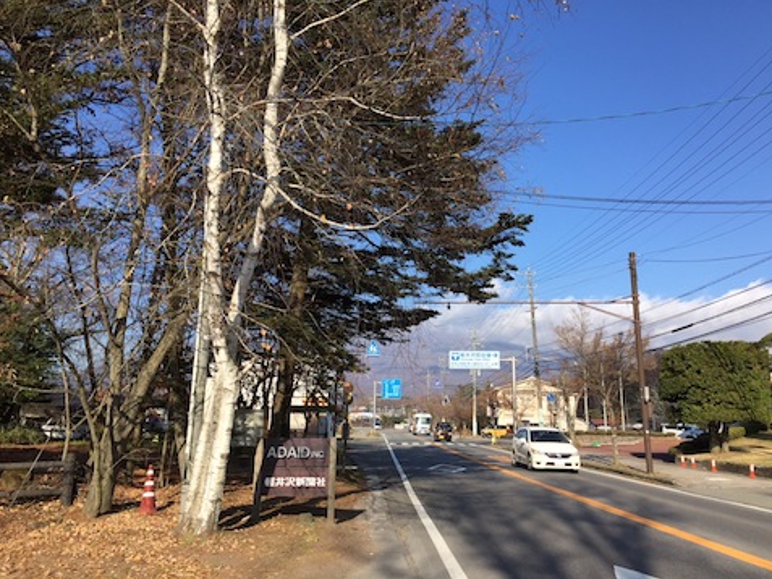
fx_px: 692
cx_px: 411
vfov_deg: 45.4
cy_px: 271
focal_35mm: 31
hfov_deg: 58.3
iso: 32
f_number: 2.2
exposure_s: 1/1522
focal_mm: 4.15
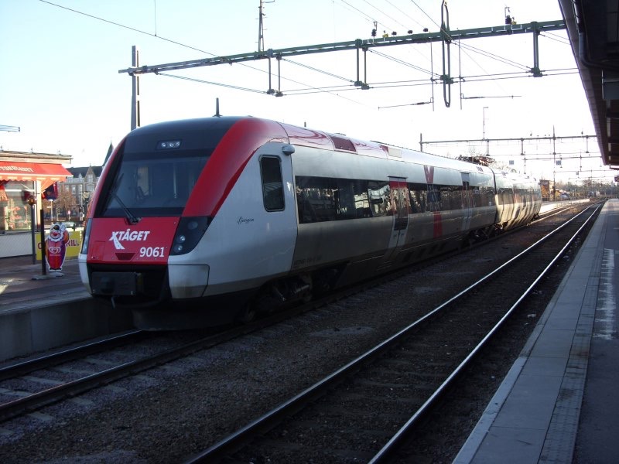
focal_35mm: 46
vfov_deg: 31.5
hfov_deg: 41.2
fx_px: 823
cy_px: 232
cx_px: 310
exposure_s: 1/209
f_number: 2.9
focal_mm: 7.6
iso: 50
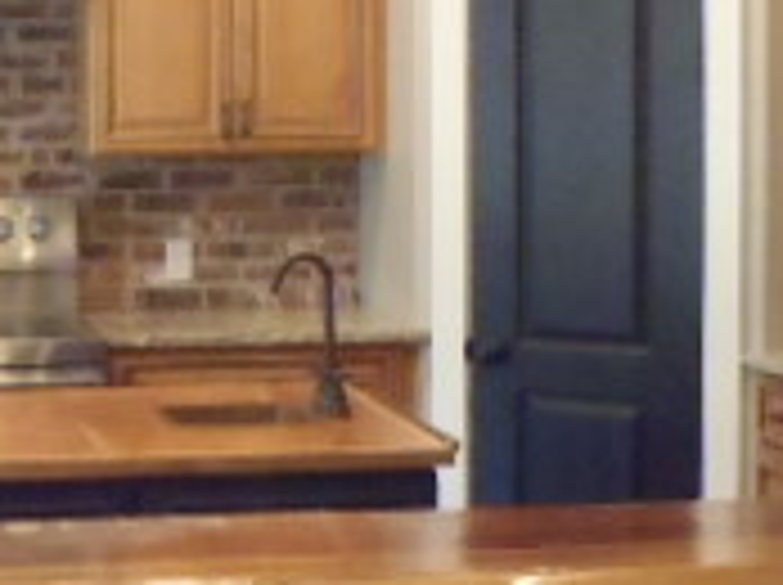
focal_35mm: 103
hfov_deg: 18.8
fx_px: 2327
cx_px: 108
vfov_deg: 14.3
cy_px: 207
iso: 800
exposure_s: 1/25
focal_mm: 5
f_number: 3.9
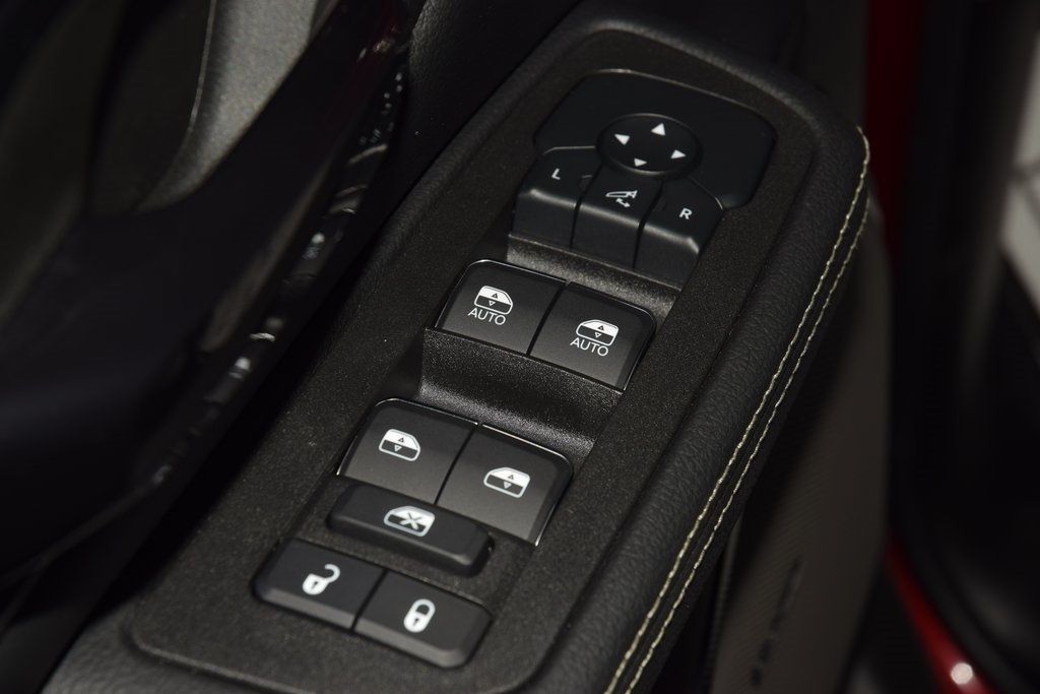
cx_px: 520
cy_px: 347
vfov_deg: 13.0
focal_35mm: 105
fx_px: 3034
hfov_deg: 19.5
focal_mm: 70
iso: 100
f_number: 8
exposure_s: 1/125
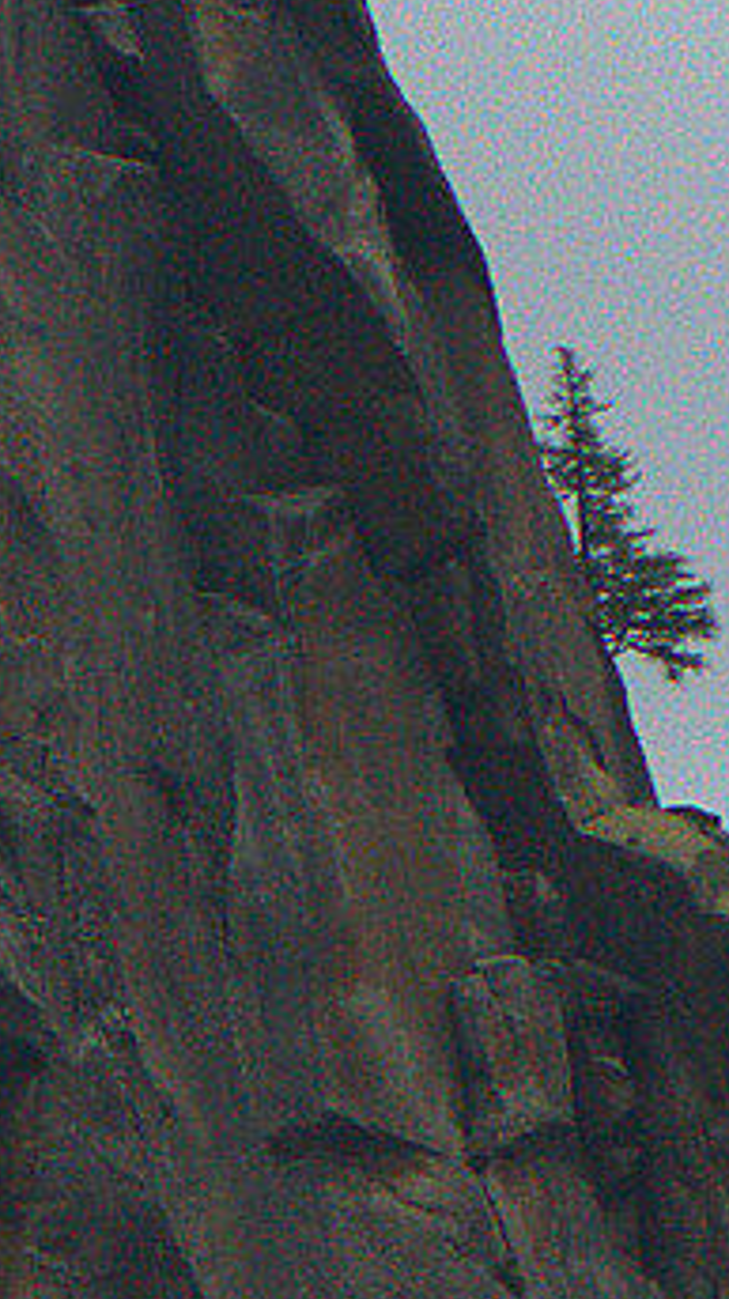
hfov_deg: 1.1
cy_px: 782
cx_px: -561
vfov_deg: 1.9
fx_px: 39723
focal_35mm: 1154
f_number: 4.5
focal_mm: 105
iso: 640
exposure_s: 1/3000
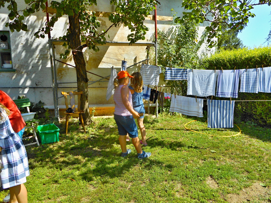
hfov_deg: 69.4
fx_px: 196
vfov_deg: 54.9
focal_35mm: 25
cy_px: 102
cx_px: 136
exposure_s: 1/400
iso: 80
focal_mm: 4.5
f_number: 3.7
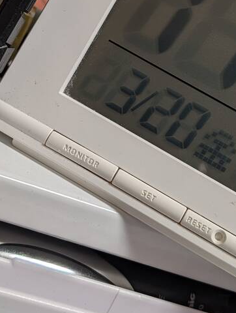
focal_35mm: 80
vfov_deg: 24.0
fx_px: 725
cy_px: 66
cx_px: 116
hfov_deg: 18.5
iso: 20
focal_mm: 6.9
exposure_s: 1/49.8
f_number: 1.68
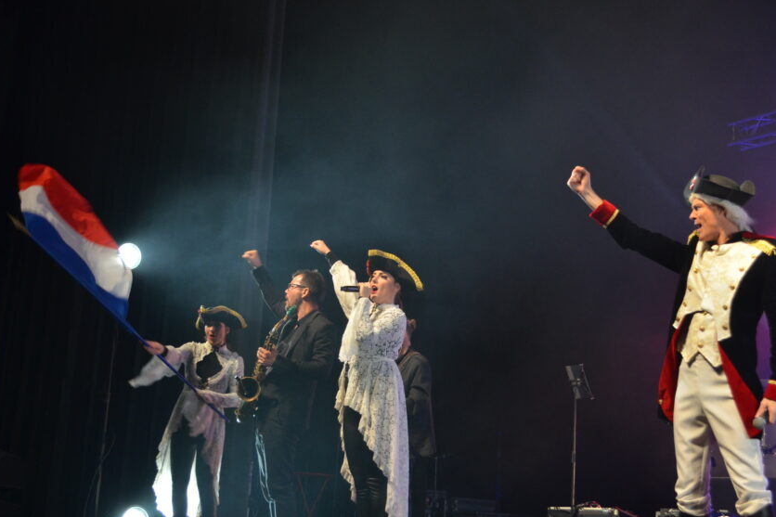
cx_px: 451
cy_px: 269
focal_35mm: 55
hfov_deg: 36.2
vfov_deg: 24.6
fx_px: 1185
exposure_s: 1/60
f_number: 4.5
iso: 800
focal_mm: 30
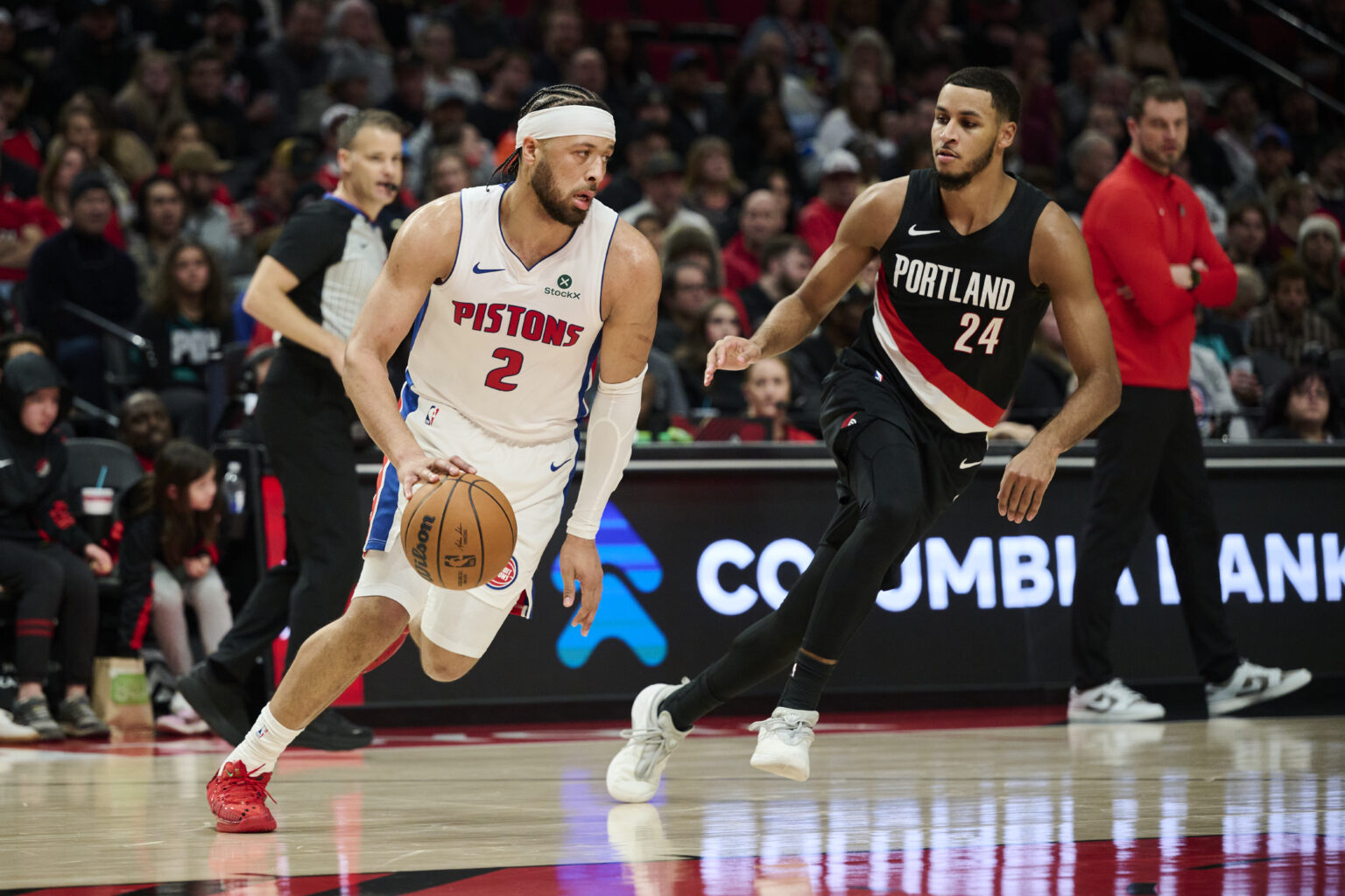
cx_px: 672
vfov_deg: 9.8
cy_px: 448
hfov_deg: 14.7
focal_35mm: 140
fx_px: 5230
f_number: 2.8
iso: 3200
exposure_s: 1/1600
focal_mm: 140
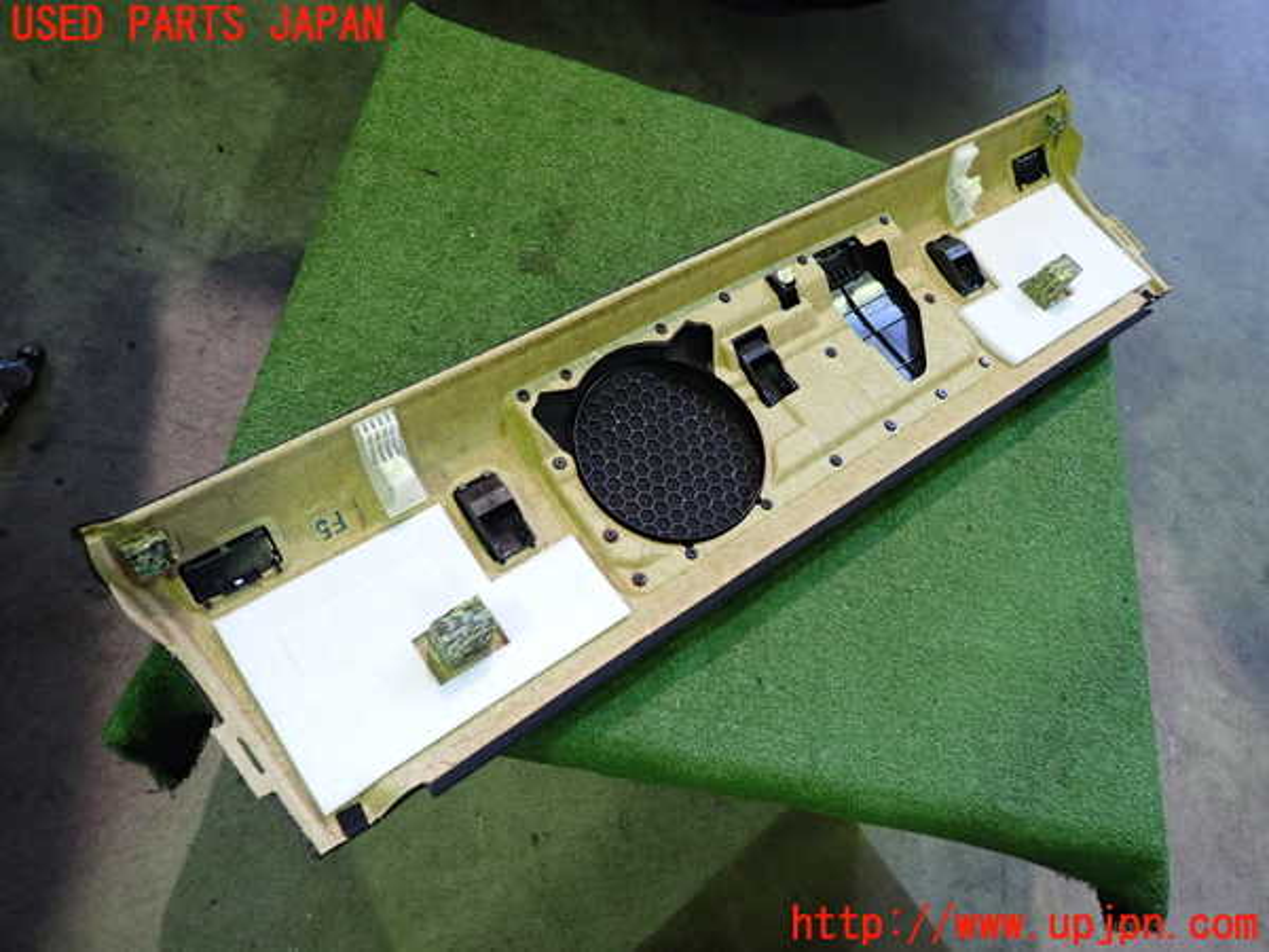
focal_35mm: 25
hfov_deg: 69.4
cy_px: 476
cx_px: 634
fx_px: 916
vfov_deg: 54.9
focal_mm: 4.5
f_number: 2
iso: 250
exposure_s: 1/30
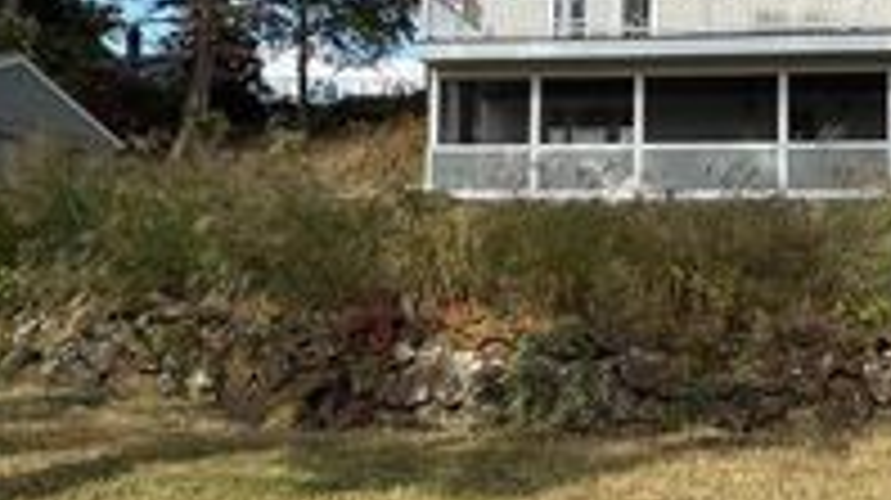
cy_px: 169
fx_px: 1558
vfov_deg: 18.2
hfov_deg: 31.5
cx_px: 634
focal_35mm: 66
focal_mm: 6.76
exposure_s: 1/1553
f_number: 1.78
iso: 80
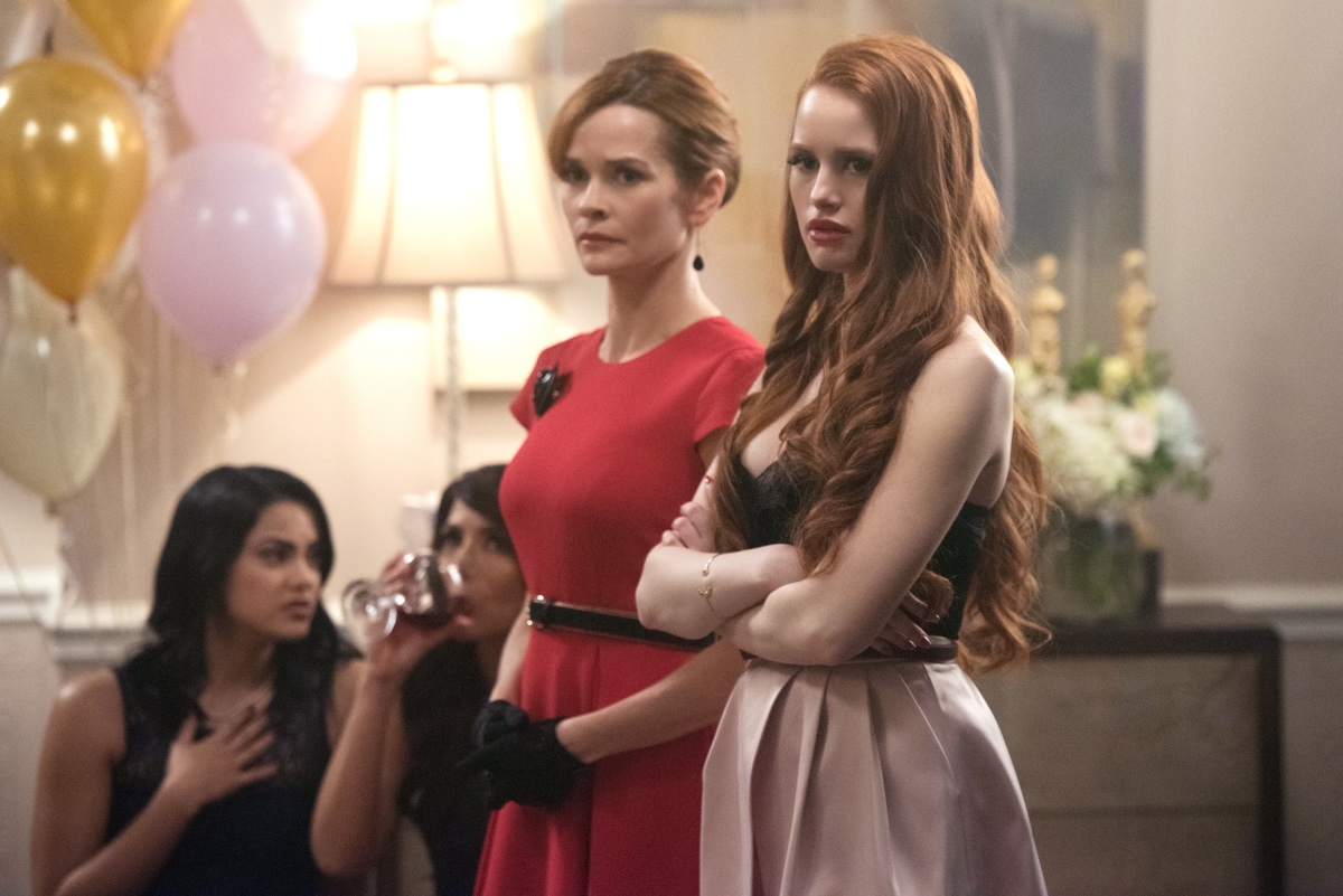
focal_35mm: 135
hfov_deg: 15.2
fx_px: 5038
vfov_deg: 10.2
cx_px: 672
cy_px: 448
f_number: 4
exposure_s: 1/250
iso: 10000
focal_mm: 135
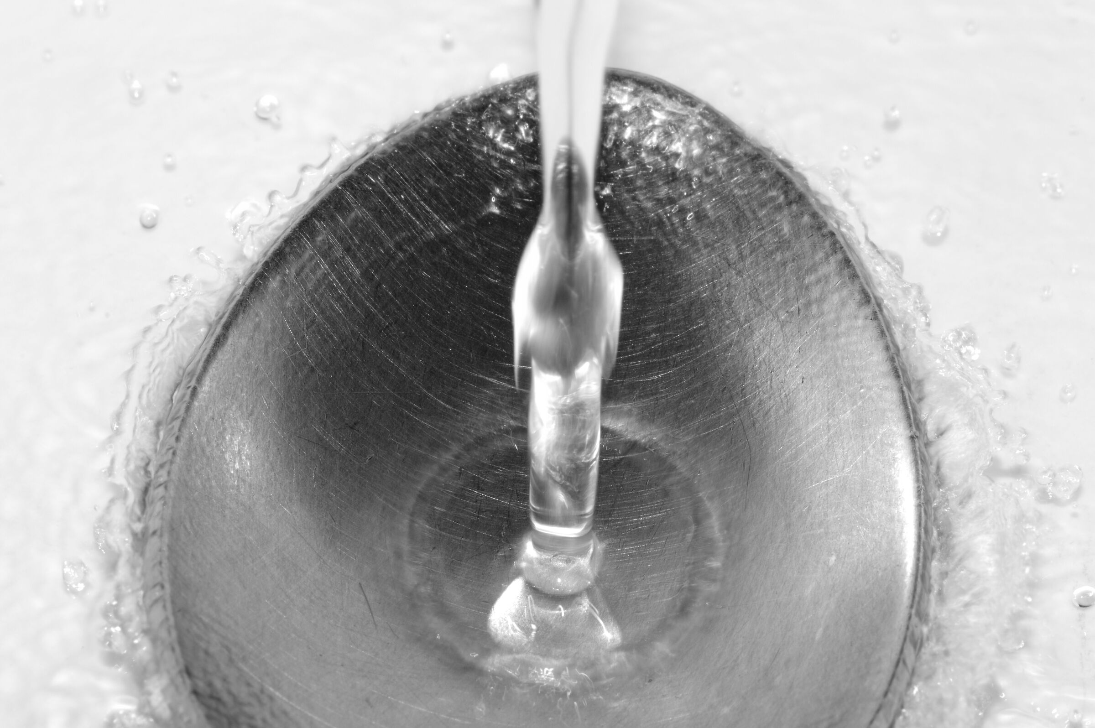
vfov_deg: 8.7
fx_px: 4787
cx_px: 548
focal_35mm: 158
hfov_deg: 13.1
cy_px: 364
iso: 100
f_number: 32
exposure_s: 1/200
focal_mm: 105
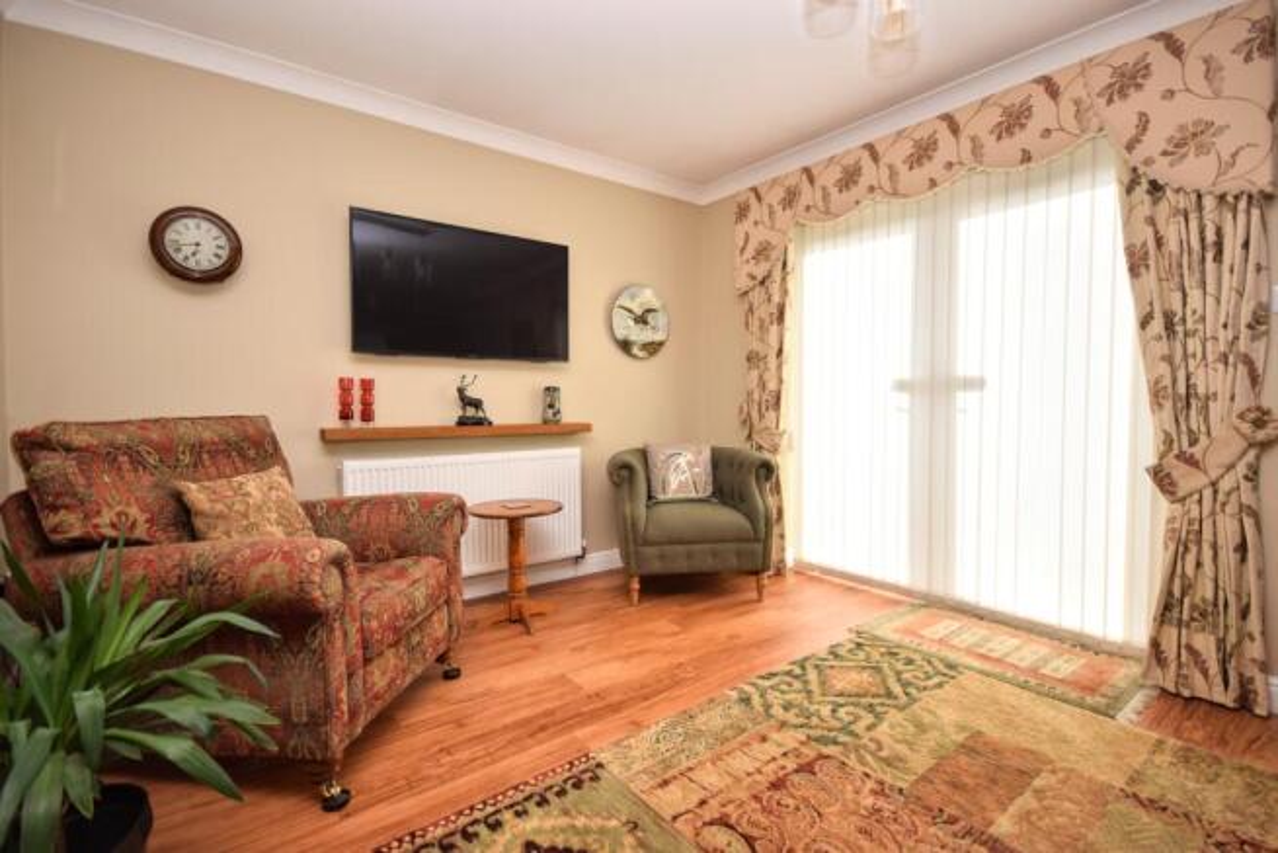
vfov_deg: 72.1
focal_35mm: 16
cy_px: 426
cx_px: 639
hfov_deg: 95.0
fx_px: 586
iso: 100
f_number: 4.2
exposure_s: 1/200
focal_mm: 11
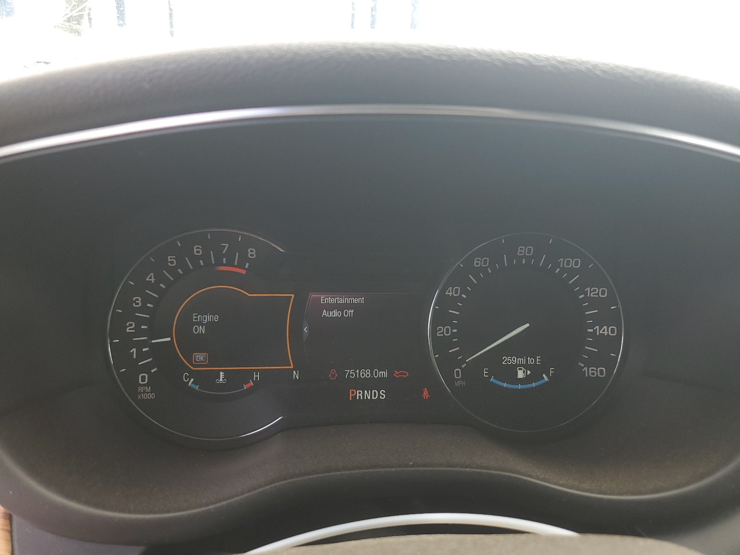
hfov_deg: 67.3
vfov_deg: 53.1
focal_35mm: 26
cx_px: 370
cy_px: 278
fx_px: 556
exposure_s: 1/189
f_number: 1.5
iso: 50
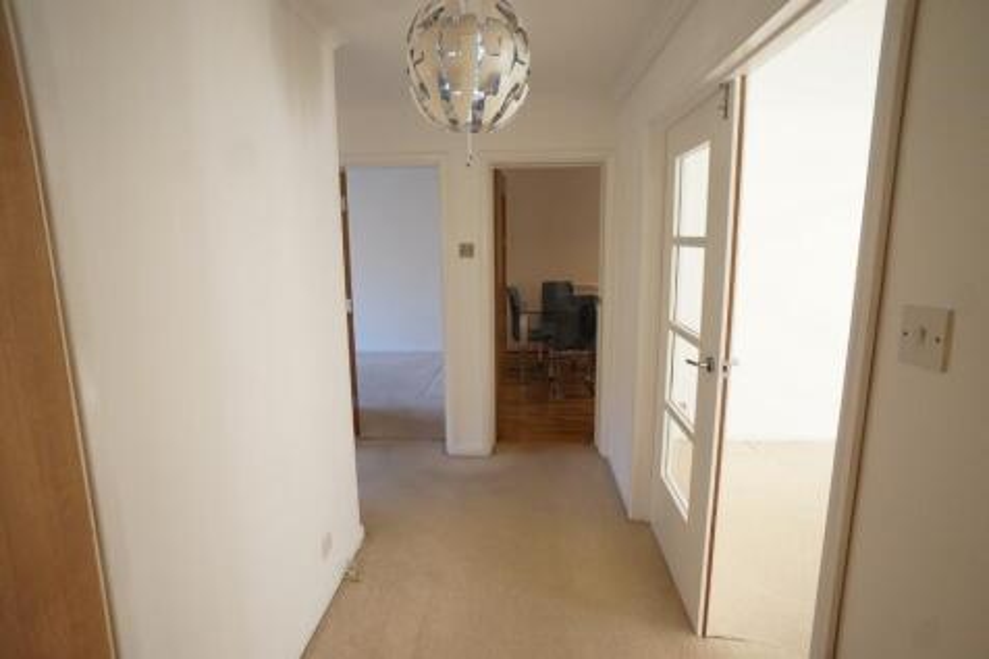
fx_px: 659
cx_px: 494
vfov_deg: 53.1
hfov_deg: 73.8
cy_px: 330
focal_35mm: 24
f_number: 4
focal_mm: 16
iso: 800
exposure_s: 1/160
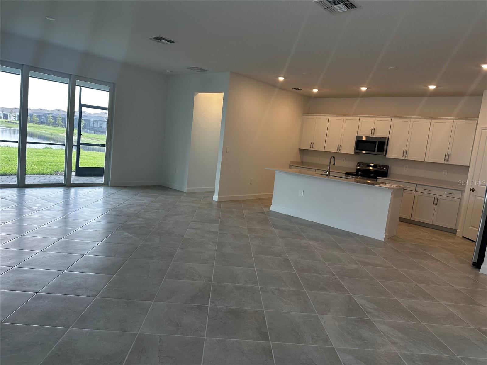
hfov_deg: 71.6
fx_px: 338
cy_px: 182
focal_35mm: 24
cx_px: 244
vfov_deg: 56.8
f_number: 1.78
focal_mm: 6.86
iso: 80
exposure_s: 1/161
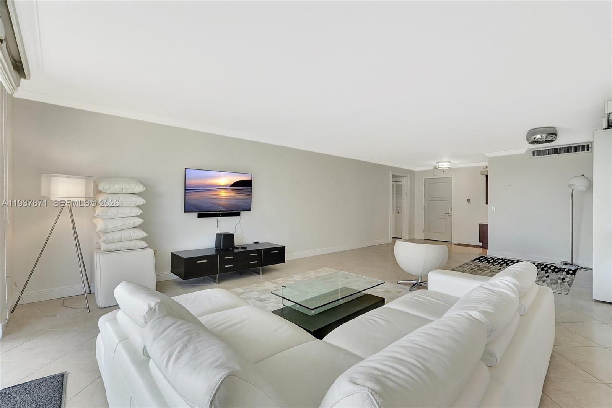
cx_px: 306
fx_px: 281
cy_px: 204
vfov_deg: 72.1
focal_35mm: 16
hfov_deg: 95.0
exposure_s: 1/8
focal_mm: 16.5
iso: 640
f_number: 13
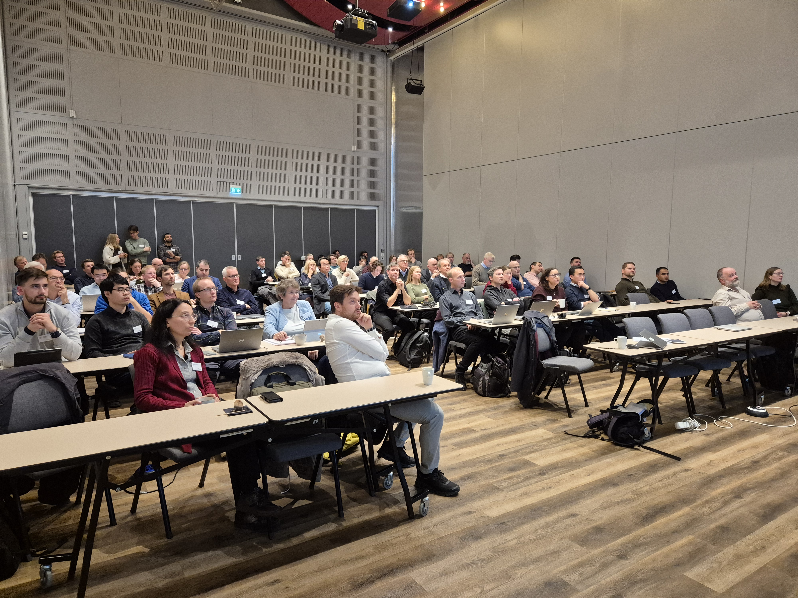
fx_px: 530
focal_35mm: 23
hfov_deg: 73.9
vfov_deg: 58.9
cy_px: 299
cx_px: 399
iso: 1000
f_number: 1.8
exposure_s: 1/100
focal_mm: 5.4
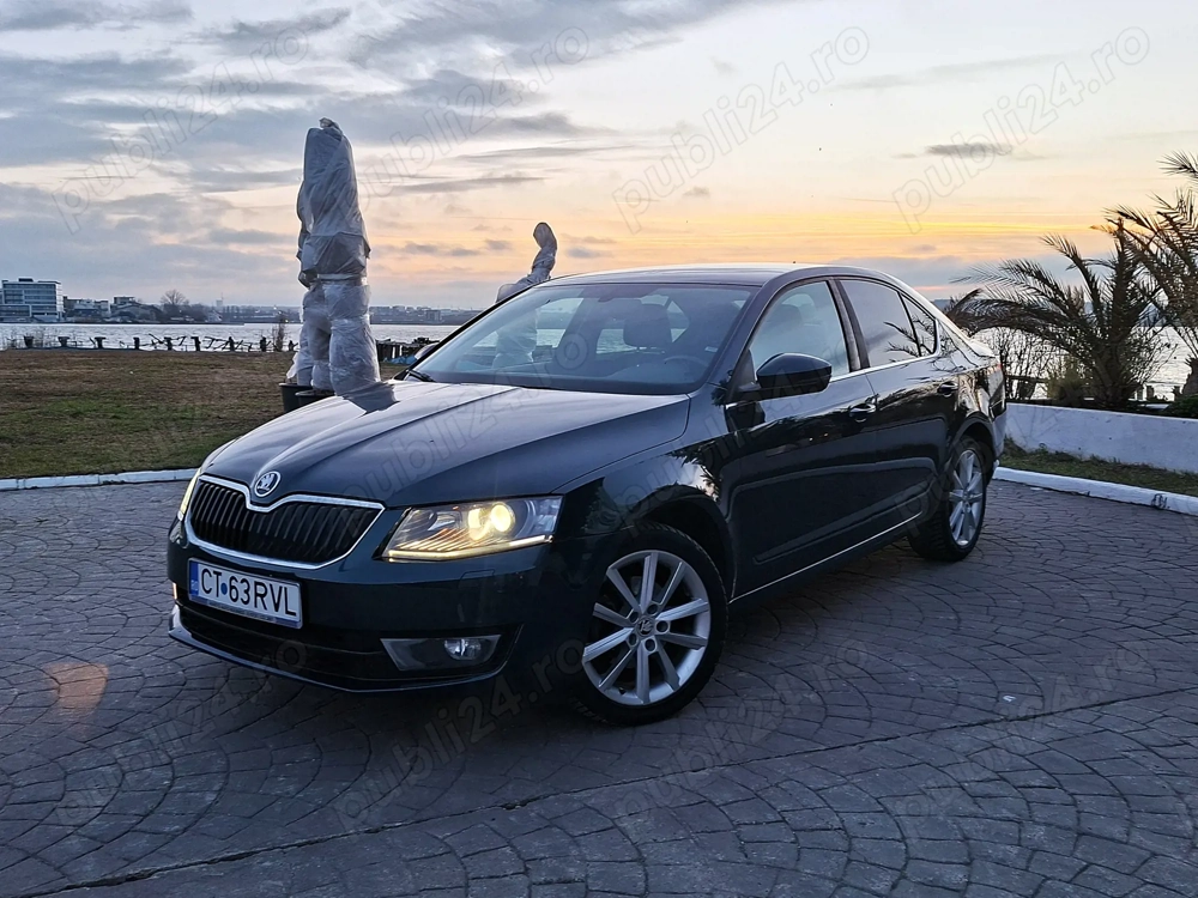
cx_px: 599
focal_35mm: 23
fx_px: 796
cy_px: 449
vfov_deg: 58.9
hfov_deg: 73.9
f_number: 1.8
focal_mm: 5.54
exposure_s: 1/100
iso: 80
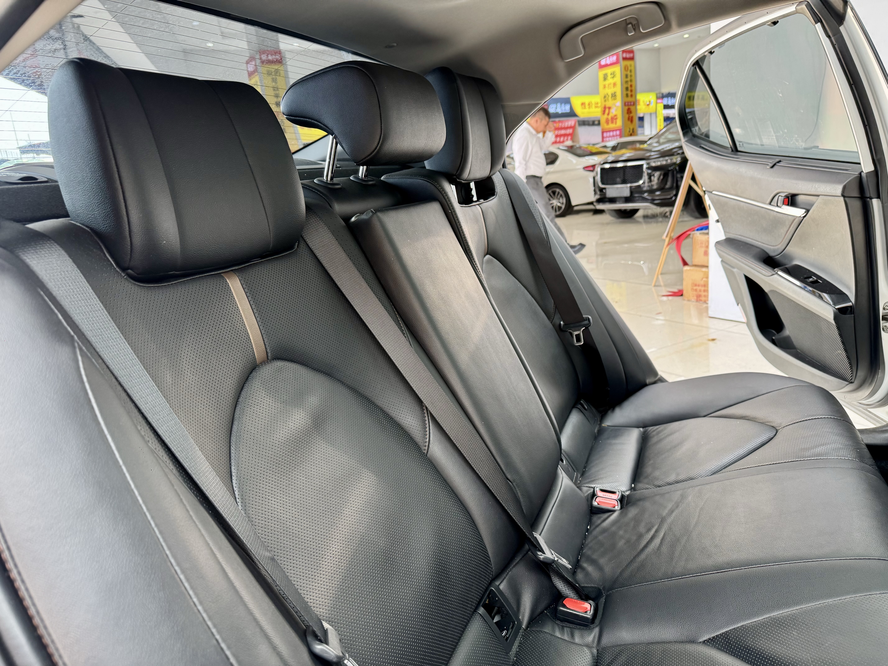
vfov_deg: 56.8
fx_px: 616
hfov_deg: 71.6
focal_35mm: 24
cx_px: 444
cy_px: 333
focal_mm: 6.76
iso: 125
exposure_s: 1/121
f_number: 1.78
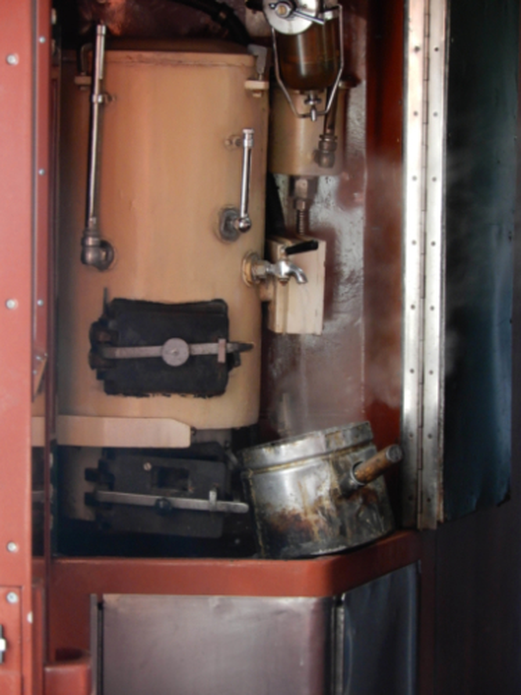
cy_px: 348
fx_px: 3612
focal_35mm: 180
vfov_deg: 11.0
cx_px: 260
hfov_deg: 8.2
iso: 400
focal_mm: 32.1
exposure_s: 1/20
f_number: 5.6
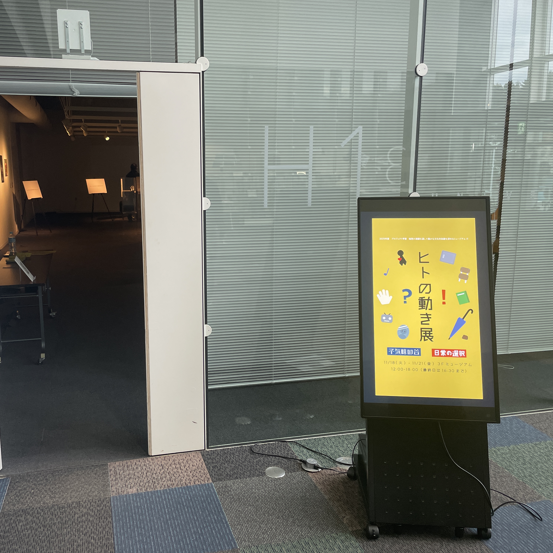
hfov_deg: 52.1
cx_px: 216
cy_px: 277
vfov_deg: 52.5
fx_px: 560
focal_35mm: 31
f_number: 1.6
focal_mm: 4.2
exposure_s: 1/100
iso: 100
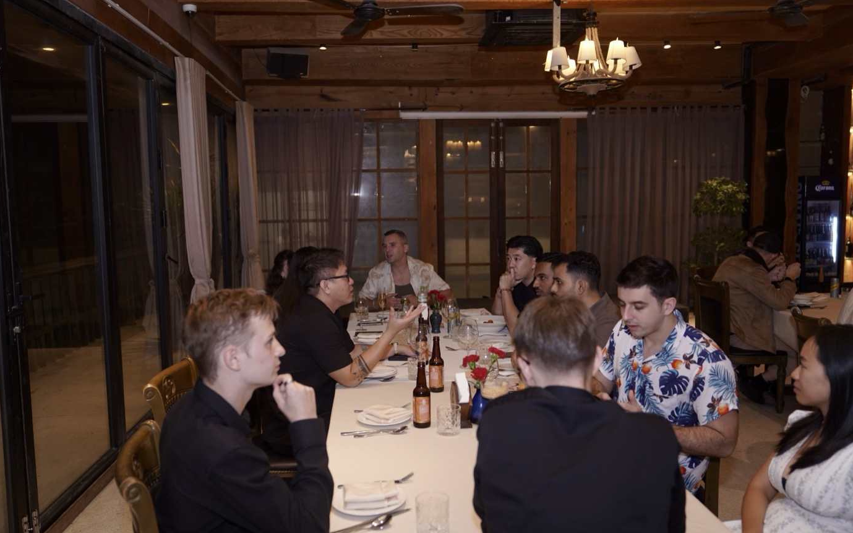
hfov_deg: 62.9
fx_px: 697
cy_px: 267
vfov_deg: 41.8
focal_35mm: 30
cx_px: 426
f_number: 2.8
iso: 640
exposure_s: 1/100
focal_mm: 29
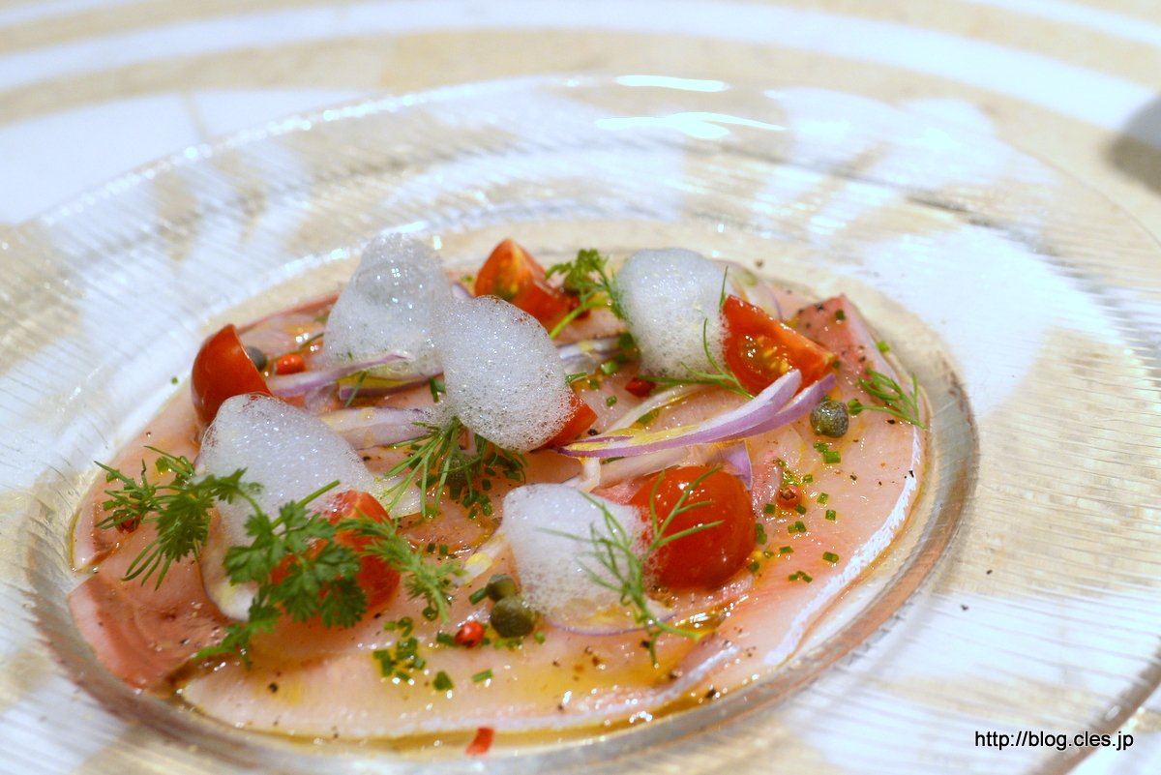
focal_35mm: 35
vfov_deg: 37.9
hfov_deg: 54.4
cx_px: 580
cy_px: 388
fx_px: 1129
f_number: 5.6
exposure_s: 1/40
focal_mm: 35
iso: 360
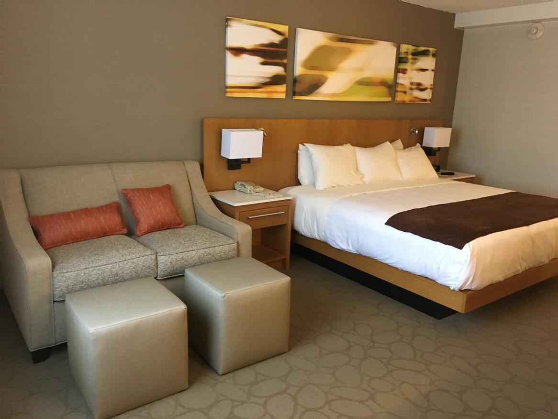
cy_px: 210
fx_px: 468
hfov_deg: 61.6
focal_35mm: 29
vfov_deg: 48.2
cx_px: 279
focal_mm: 4.15
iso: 200
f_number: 2.2
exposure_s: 1/15
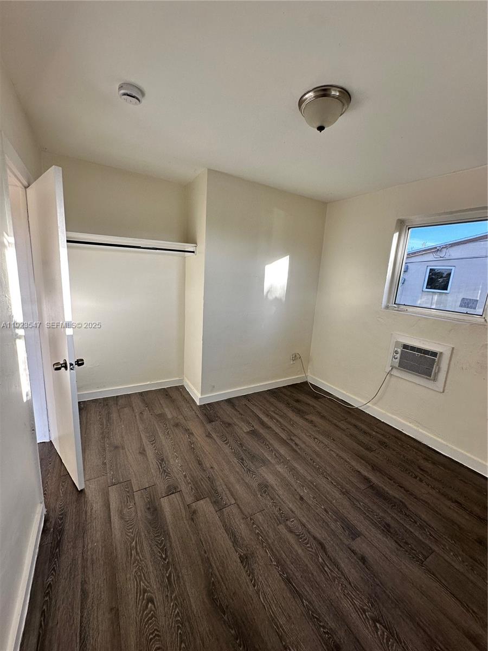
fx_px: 263
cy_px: 326
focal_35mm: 14
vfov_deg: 102.1
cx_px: 244
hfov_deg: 85.7
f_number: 2.2
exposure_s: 1/99
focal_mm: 2.22
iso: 80
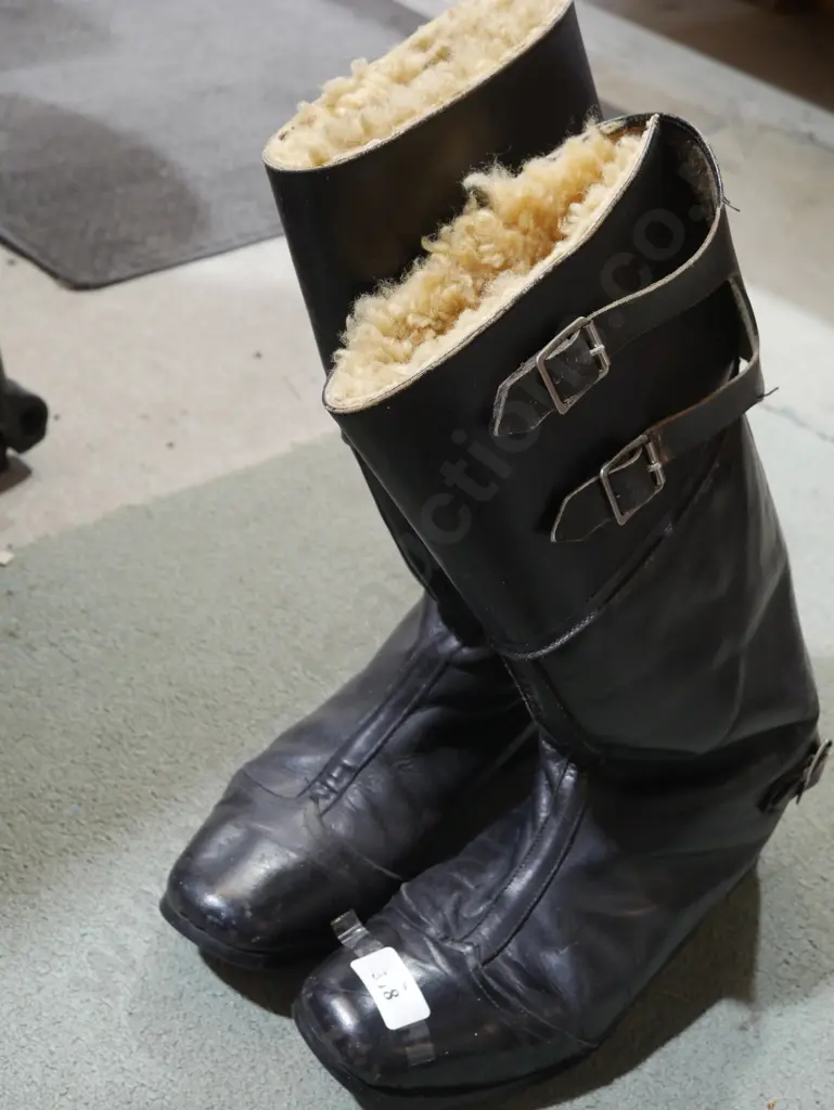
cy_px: 555
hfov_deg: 31.5
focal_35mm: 46
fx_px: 1476
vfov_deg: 41.2
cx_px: 417
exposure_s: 1/60
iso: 1600
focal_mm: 23
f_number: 5.1
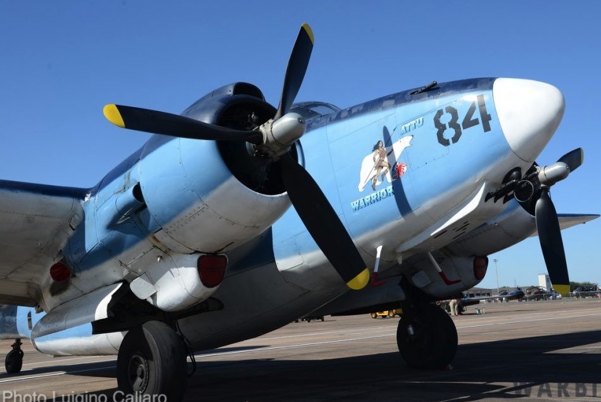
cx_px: 319
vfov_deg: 32.7
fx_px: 685
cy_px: 209
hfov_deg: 47.4
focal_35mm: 41
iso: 200
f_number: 9
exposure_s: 1/320
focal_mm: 38
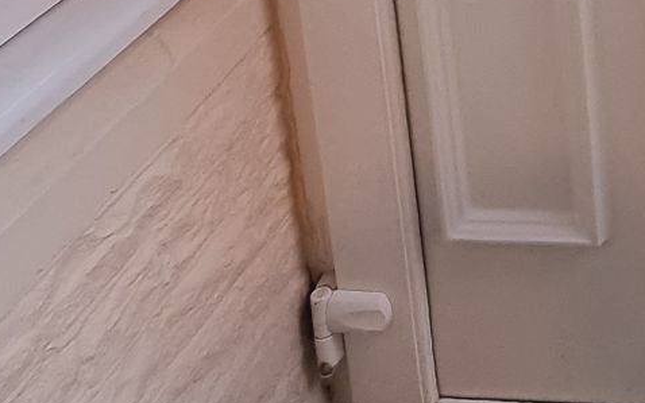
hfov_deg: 29.4
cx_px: 785
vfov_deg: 17.1
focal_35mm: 59
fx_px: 1037
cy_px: -365
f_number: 2.2
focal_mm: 2.2
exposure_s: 1/50
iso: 400
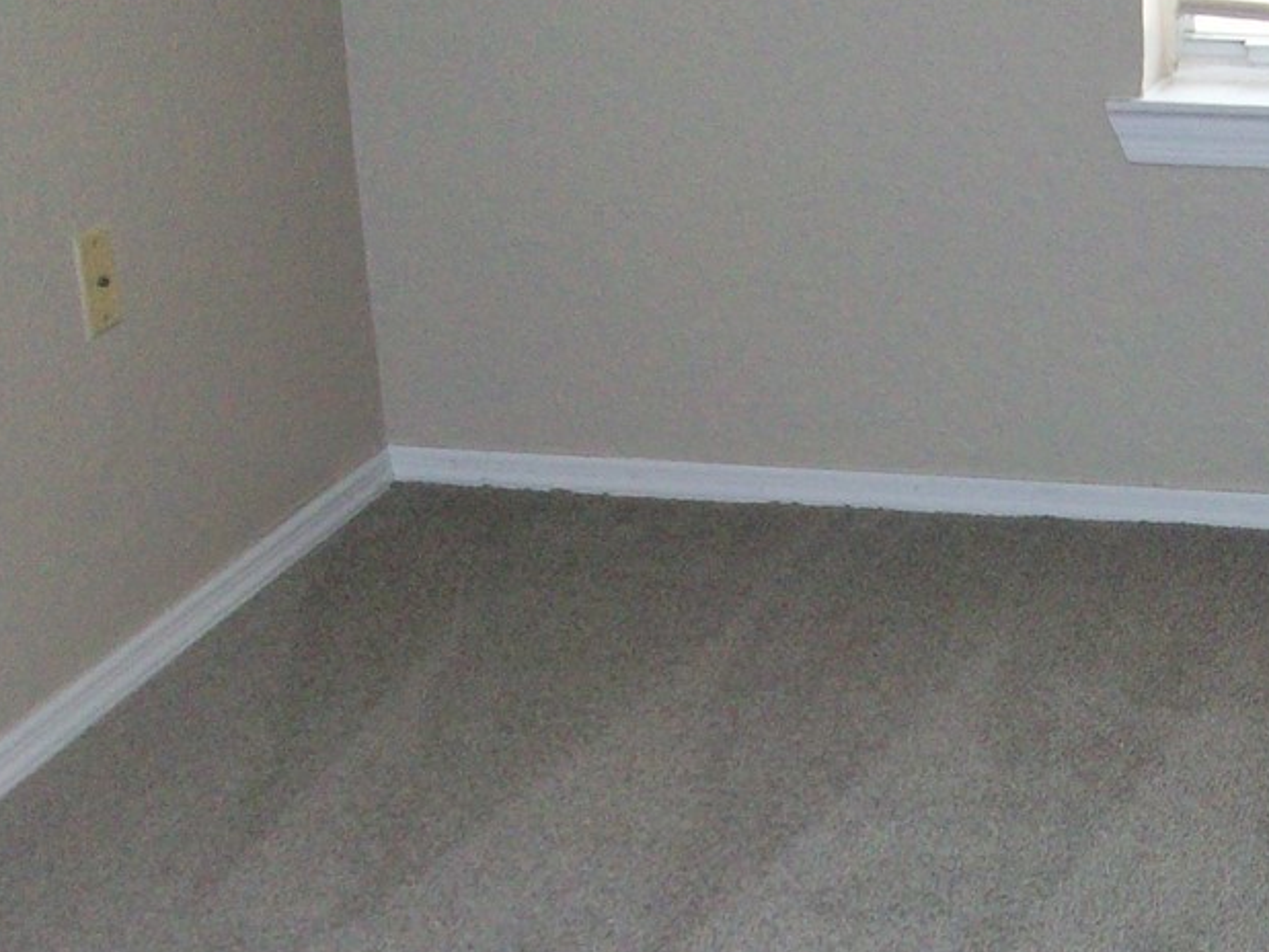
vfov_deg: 16.8
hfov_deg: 21.2
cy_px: 542
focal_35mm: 88
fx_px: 3227
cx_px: 1361
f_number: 2.8
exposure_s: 1/60
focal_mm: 5.7
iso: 160
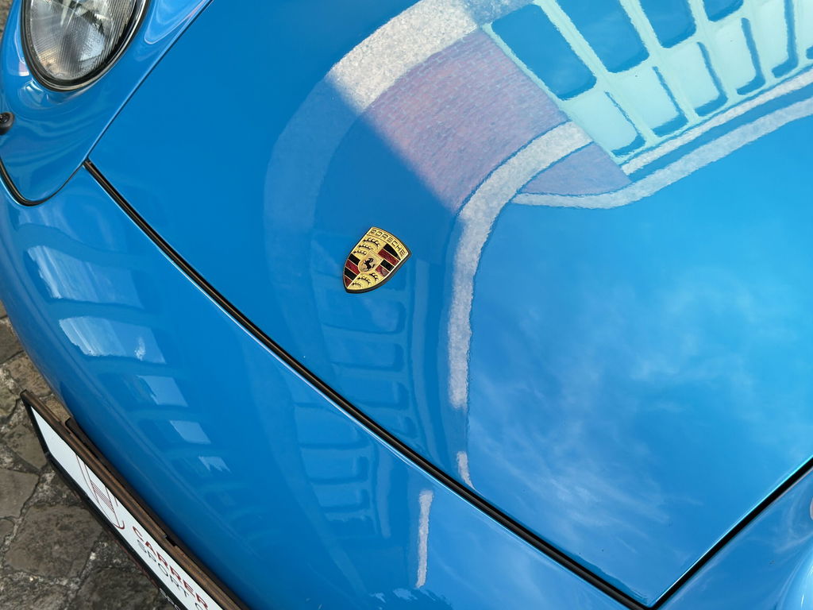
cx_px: 406
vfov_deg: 30.3
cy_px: 305
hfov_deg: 39.7
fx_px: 1127
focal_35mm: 48
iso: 80
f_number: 1.78
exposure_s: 1/364
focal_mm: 6.86
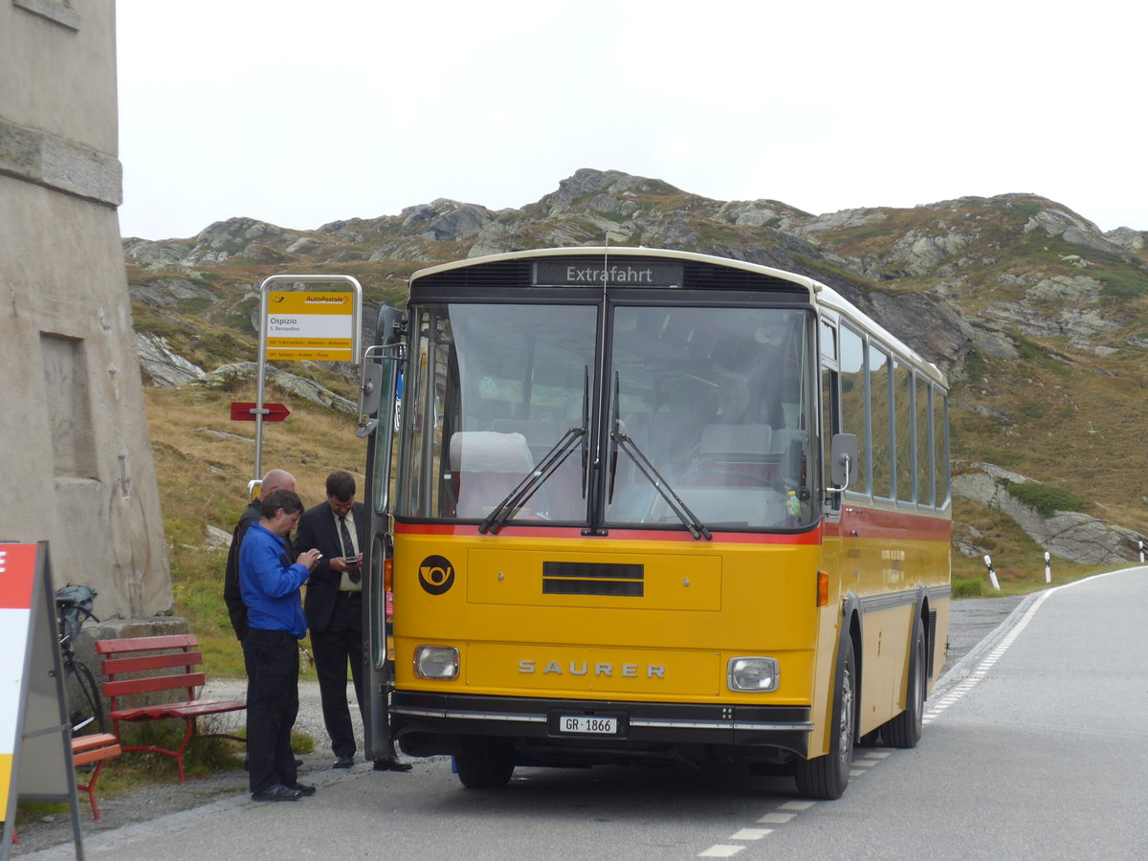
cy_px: 430
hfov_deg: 19.1
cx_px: 574
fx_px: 3416
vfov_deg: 14.4
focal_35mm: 103
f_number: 4.8
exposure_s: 1/100
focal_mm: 20.4
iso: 80
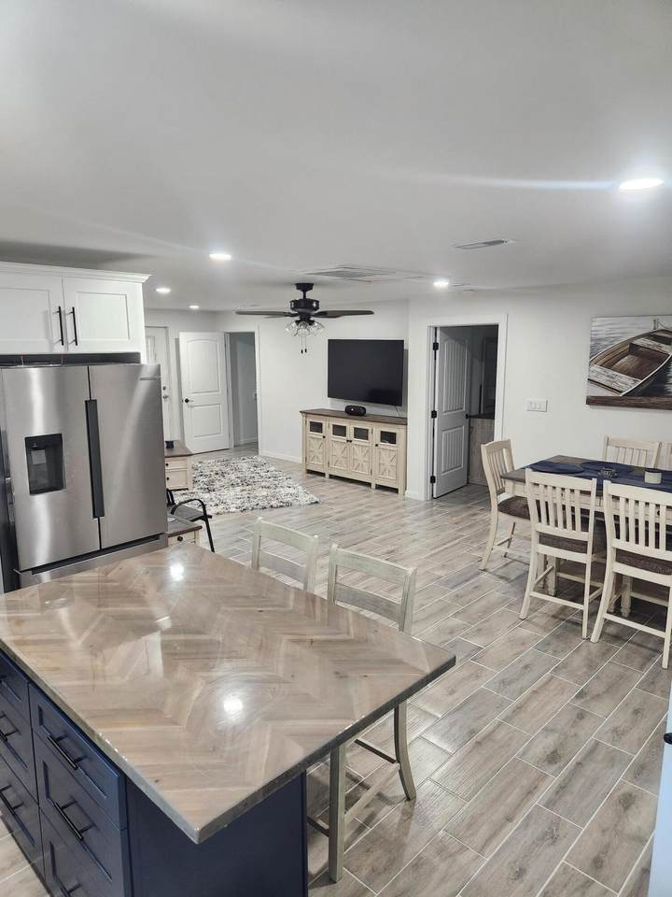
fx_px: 595
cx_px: 336
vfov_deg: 73.9
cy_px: 448
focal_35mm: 23
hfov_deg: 58.9
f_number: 1.8
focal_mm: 5.4
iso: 400
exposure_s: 1/120
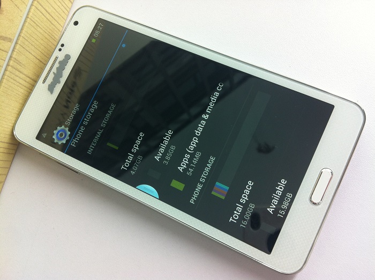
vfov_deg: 40.6
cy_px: 140
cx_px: 188
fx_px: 378
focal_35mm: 35
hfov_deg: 52.7
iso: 80
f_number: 2.8
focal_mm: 3.85
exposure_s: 1/25
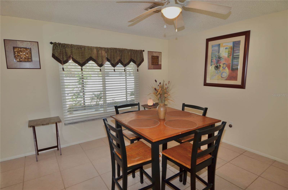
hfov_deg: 53.2
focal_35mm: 36
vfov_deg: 36.7
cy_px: 95
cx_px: 144
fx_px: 287
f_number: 4
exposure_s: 1/60
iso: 360
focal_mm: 24
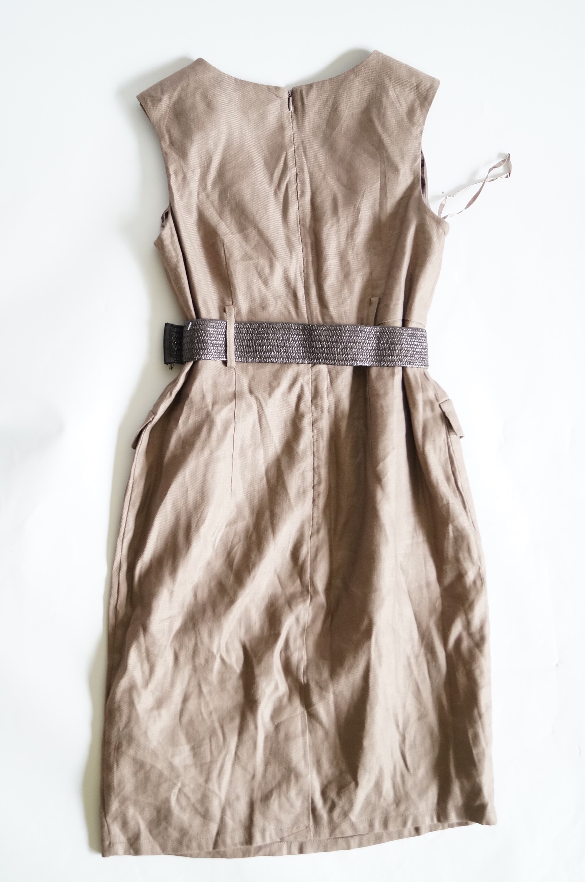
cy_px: 441
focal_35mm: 39
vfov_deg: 49.6
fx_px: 954
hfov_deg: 34.1
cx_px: 292
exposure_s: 1/60
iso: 1000
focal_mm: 26
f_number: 4
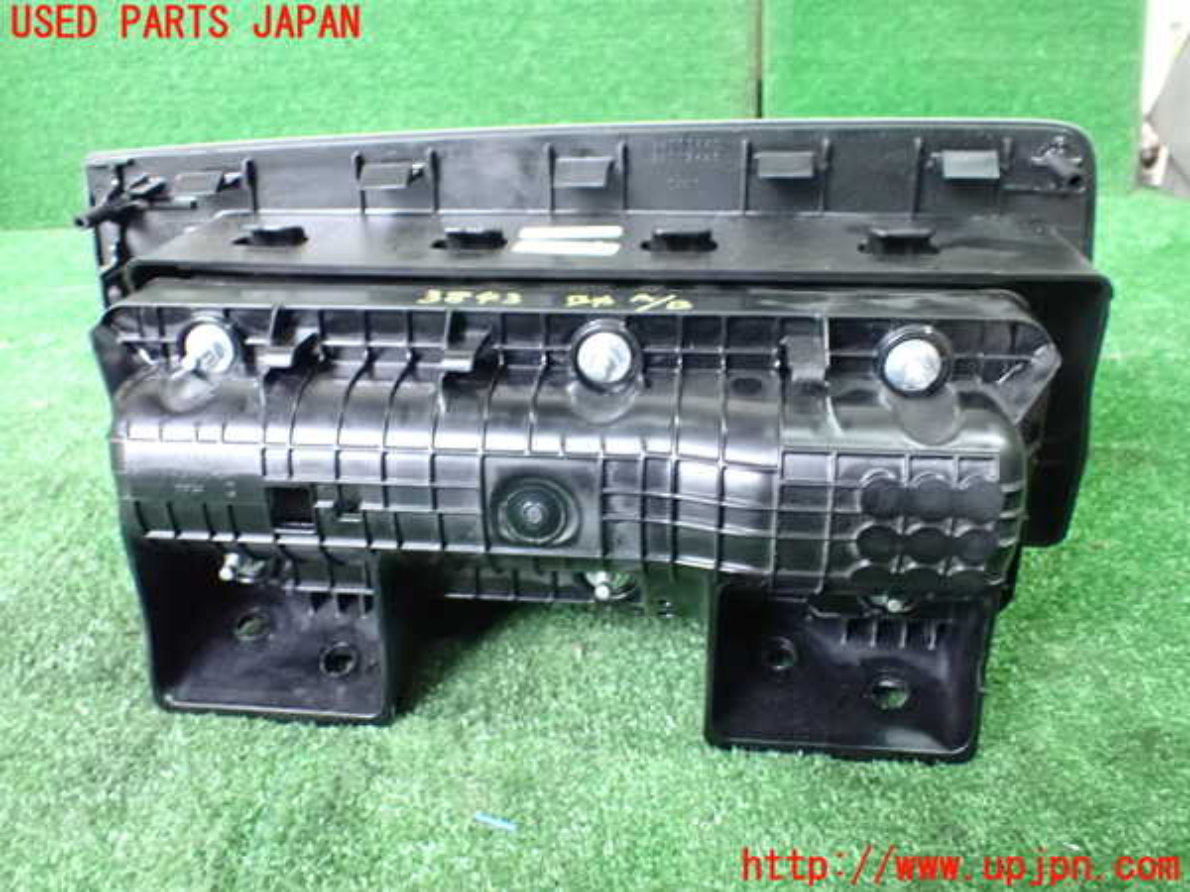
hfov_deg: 60.0
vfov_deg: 46.8
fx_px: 1031
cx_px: 595
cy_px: 446
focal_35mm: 30
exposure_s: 1/25
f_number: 2.3
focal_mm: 5.4
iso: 1600
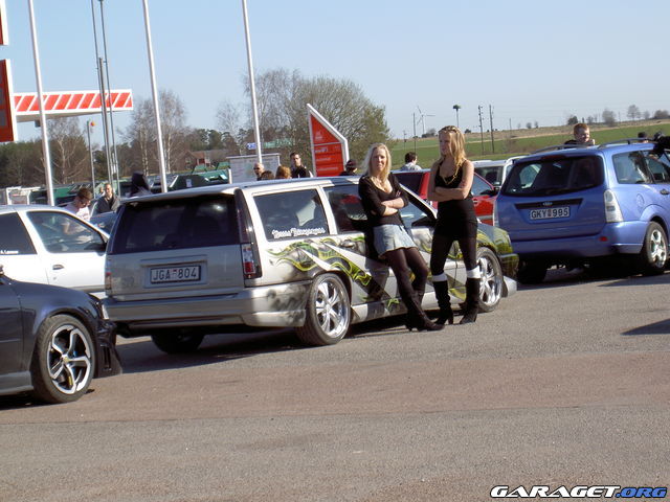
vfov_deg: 12.7
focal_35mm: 117
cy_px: 251
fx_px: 2265
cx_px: 335
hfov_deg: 16.8
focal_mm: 24
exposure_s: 1/320
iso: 50
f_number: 4.9
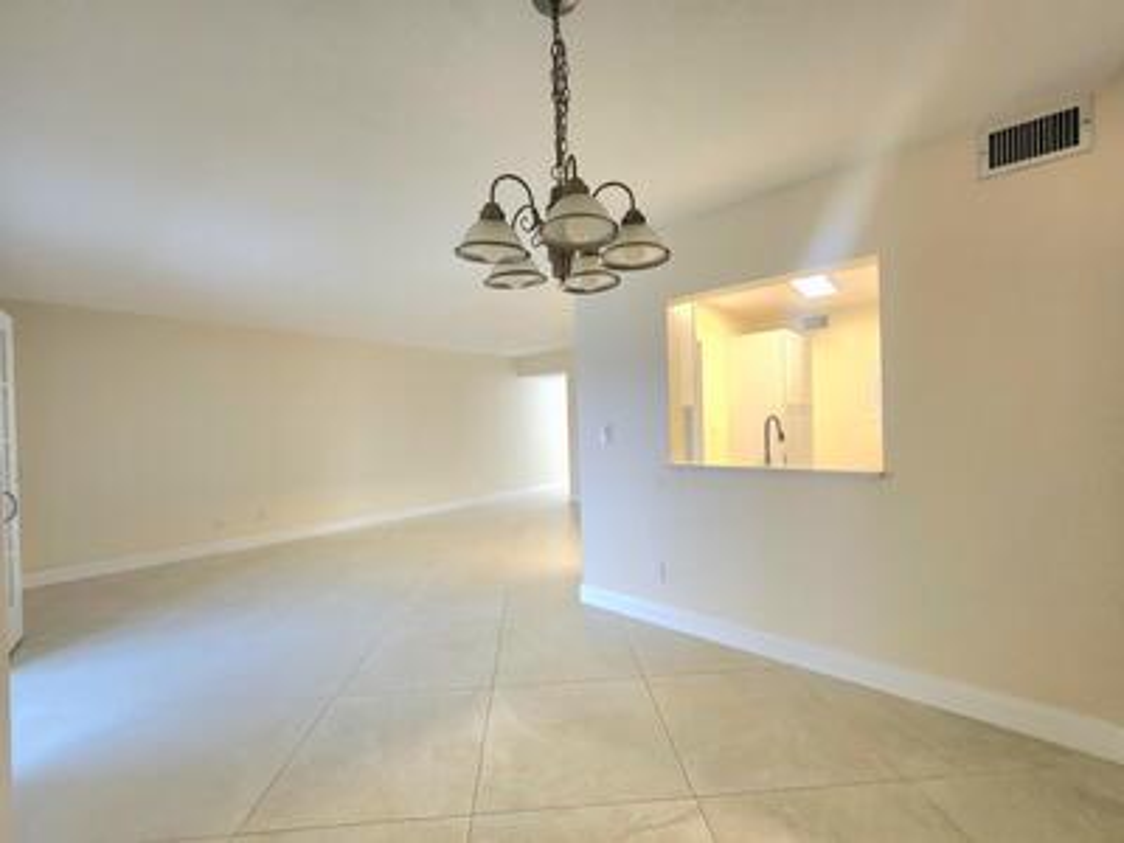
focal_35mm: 13
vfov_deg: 89.9
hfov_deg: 106.2
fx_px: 422
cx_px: 562
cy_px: 422
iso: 200
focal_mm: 2.2
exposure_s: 1/60.2
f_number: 2.2
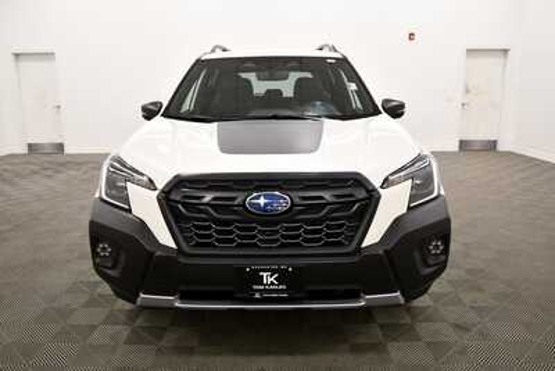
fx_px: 463
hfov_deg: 61.9
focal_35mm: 30
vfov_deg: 43.6
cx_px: 278
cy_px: 186
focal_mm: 20
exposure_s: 1/125
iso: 1000
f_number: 5.6
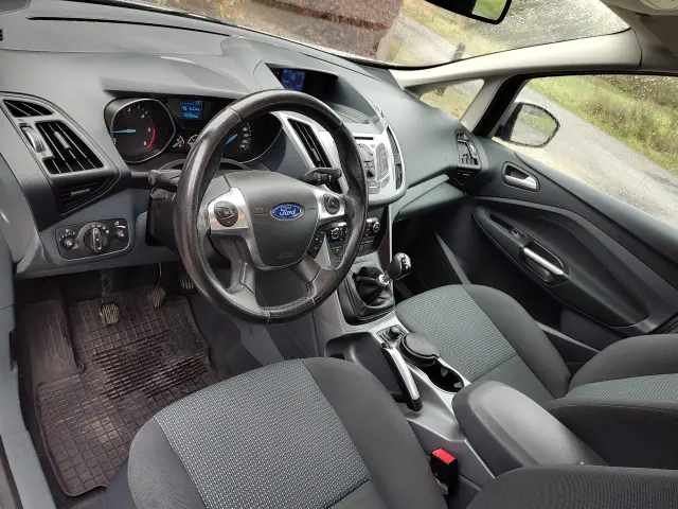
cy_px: 254
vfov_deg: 58.9
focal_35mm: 23
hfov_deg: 73.9
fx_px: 450
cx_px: 339
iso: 233
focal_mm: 5.56
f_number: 1.8
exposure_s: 1/100
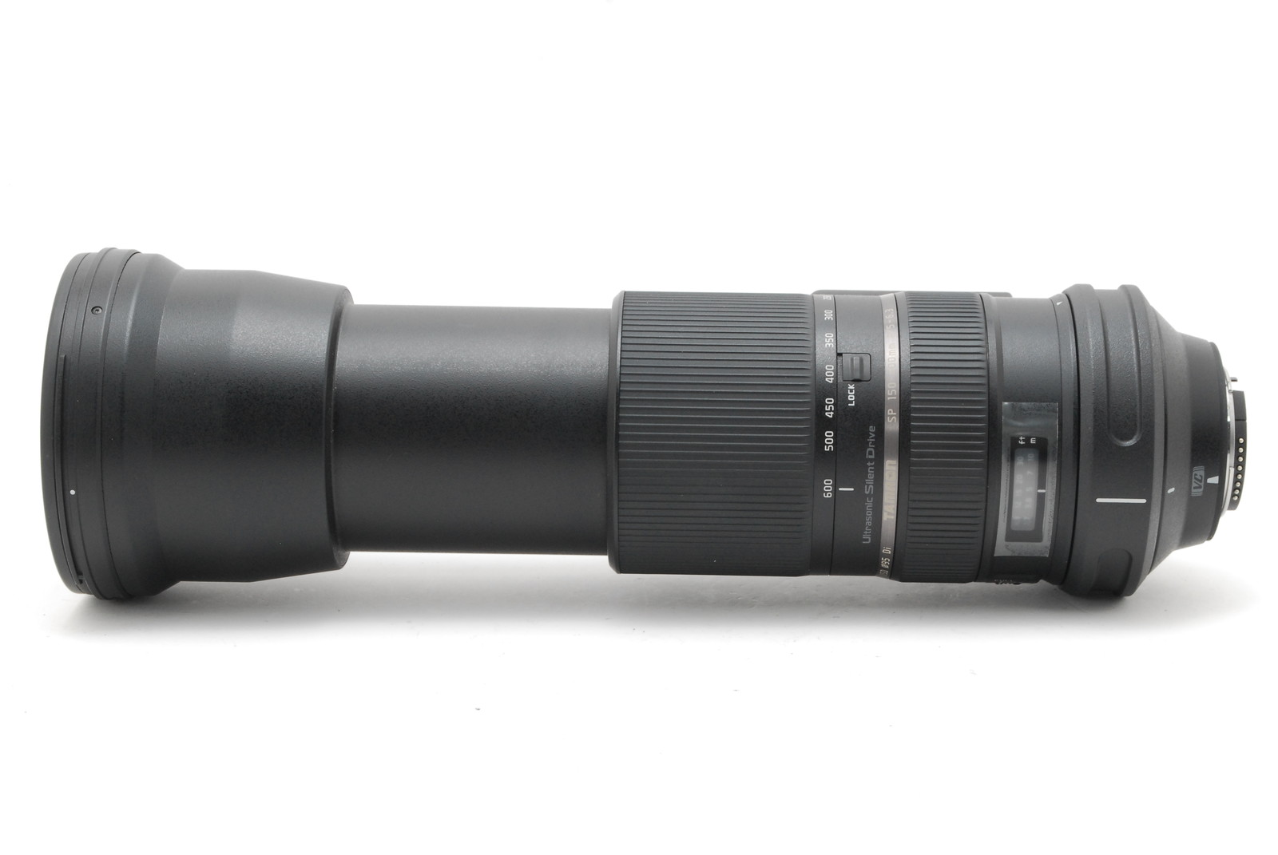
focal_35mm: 82
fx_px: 2932
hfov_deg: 24.6
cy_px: 428
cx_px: 639
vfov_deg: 16.6
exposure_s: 1/100
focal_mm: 55
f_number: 18
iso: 500
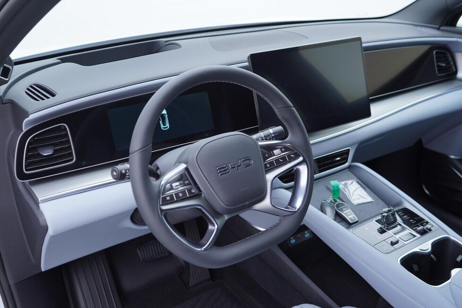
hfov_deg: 53.1
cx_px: 231
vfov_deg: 36.9
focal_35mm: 36
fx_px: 462
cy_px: 154
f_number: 2.8
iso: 125
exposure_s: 1/40
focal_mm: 24
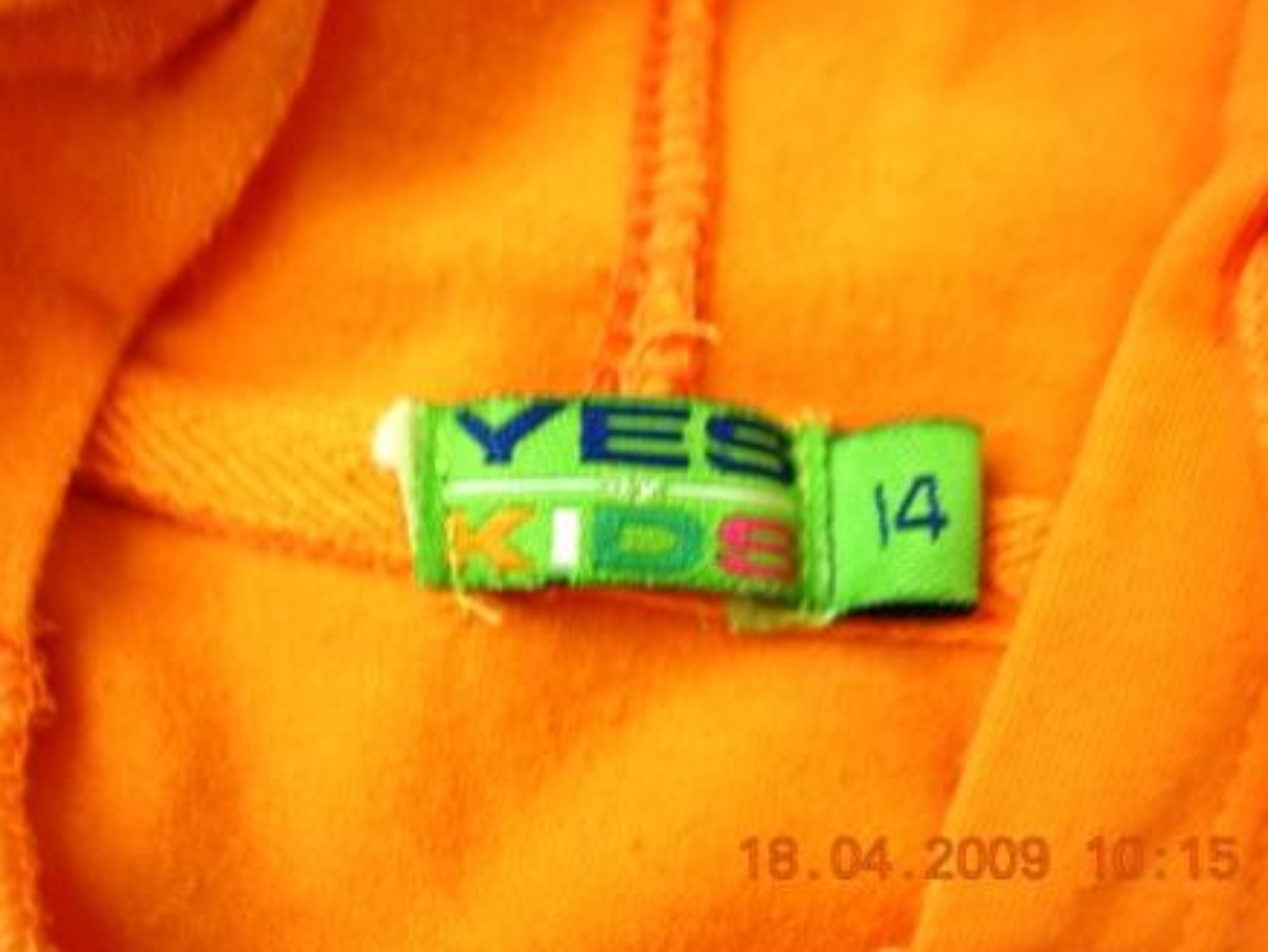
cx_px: 641
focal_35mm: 42
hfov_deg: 44.8
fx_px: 1539
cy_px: 476
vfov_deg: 34.4
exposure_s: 1/8.4
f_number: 2.9
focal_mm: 8.5
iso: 79
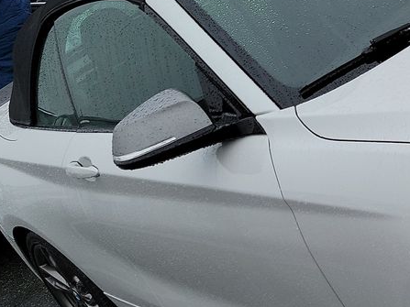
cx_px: 472
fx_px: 1018
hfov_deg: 21.4
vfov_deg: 17.1
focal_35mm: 86
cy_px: 111
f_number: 1.8
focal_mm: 6.7
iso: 50
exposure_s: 1/320
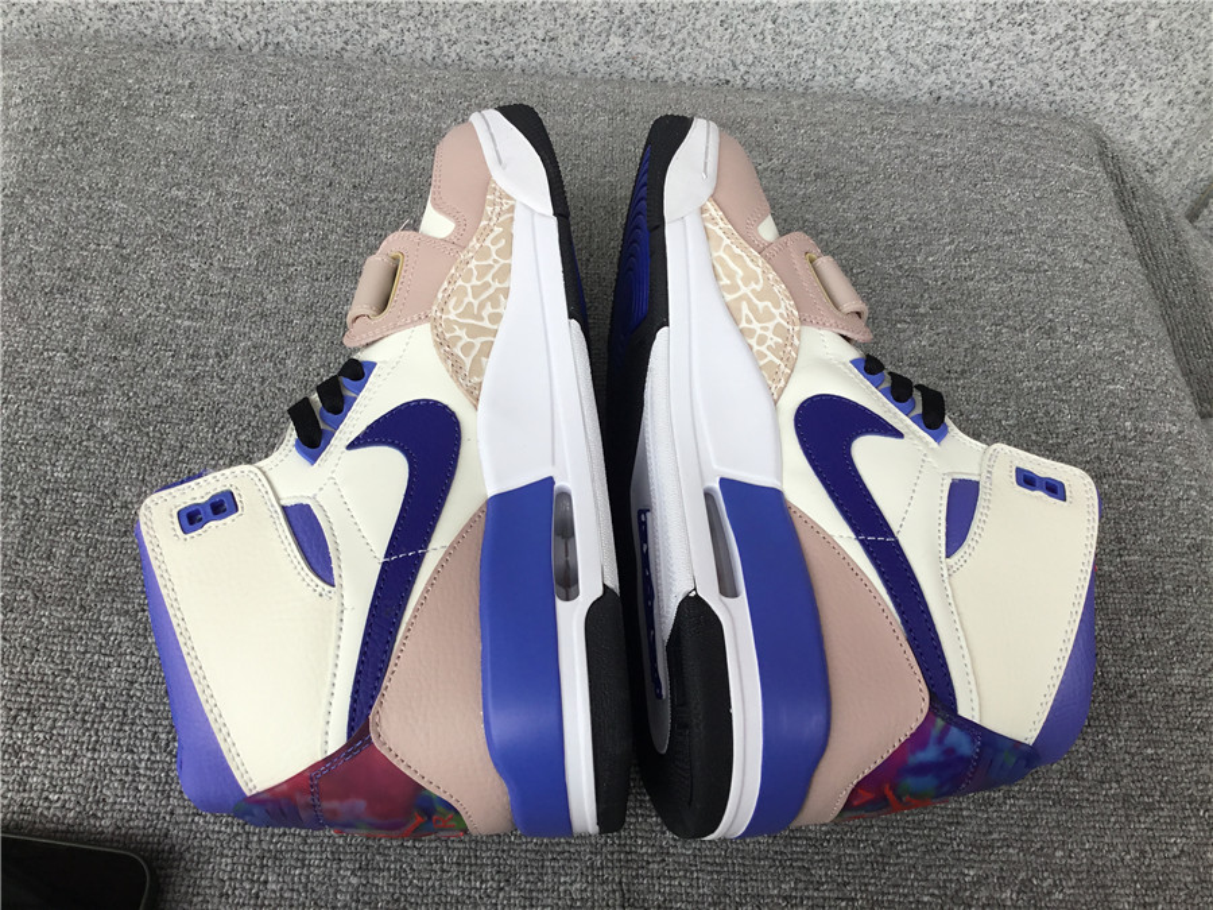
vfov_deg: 45.4
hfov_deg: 58.4
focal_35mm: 31
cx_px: 606
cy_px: 455
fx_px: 1086
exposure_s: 1/228
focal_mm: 3.3
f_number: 2.4
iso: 25
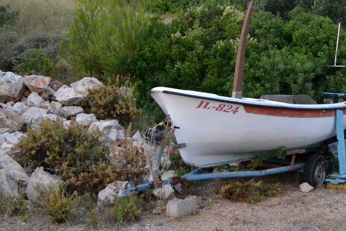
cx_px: 239
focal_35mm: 55
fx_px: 529
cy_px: 68
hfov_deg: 35.8
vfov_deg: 24.5
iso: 3200
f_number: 4
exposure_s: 1/40
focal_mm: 24
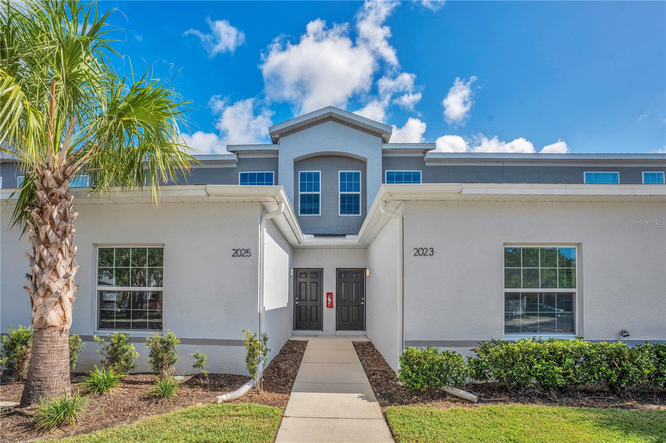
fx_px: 296
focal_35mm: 16
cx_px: 333
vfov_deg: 73.7
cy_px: 222
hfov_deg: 96.7
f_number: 10
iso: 100
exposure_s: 1/160
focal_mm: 16
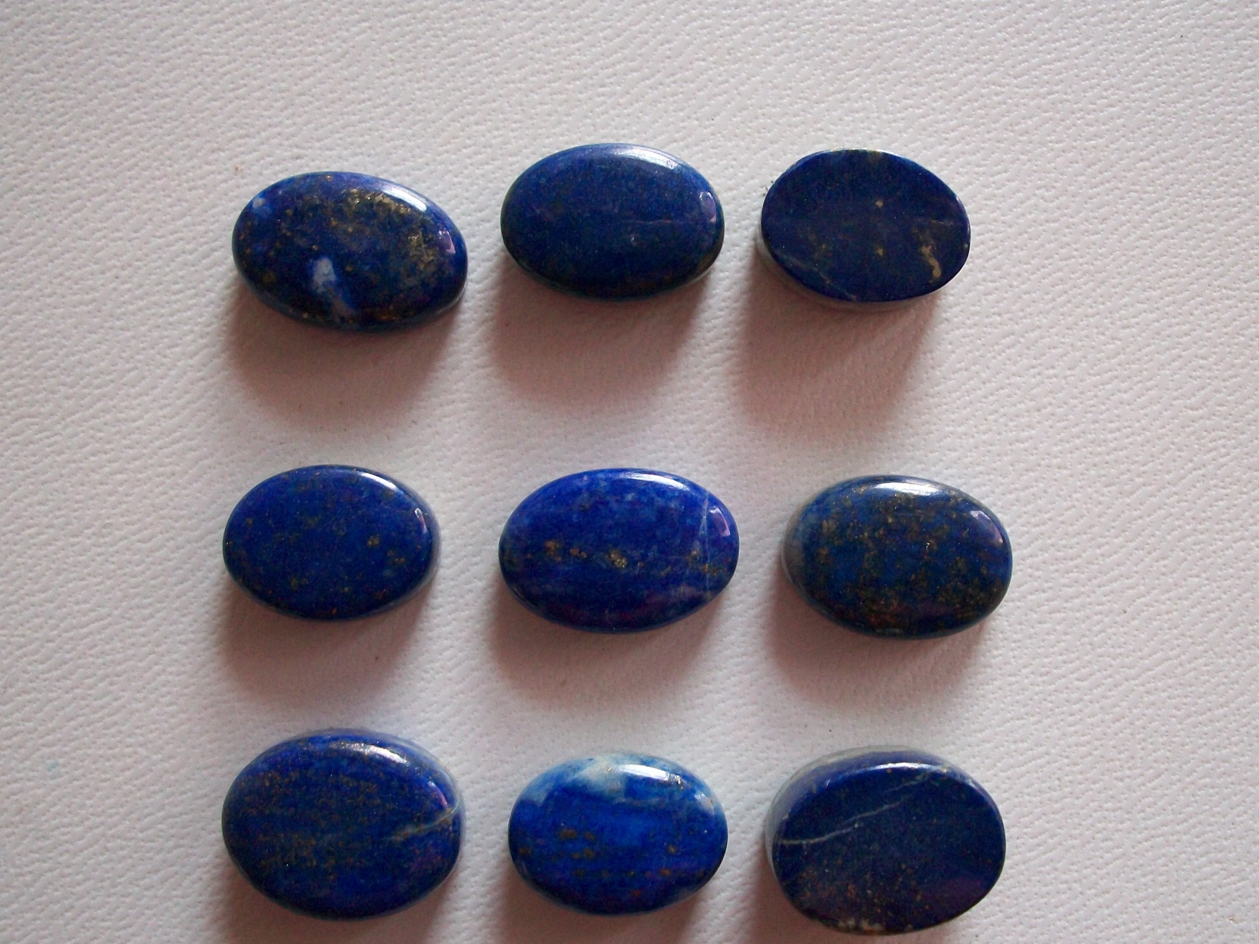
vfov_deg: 37.7
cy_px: 515
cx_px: 643
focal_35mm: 38
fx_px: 1382
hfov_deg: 49.0
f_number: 2.9
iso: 160
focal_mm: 5.7
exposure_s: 1/30
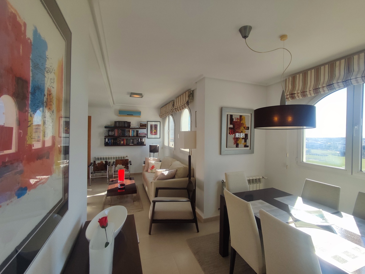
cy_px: 137
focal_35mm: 16
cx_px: 182
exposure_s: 1/569
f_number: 2.2
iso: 50
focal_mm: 1.65
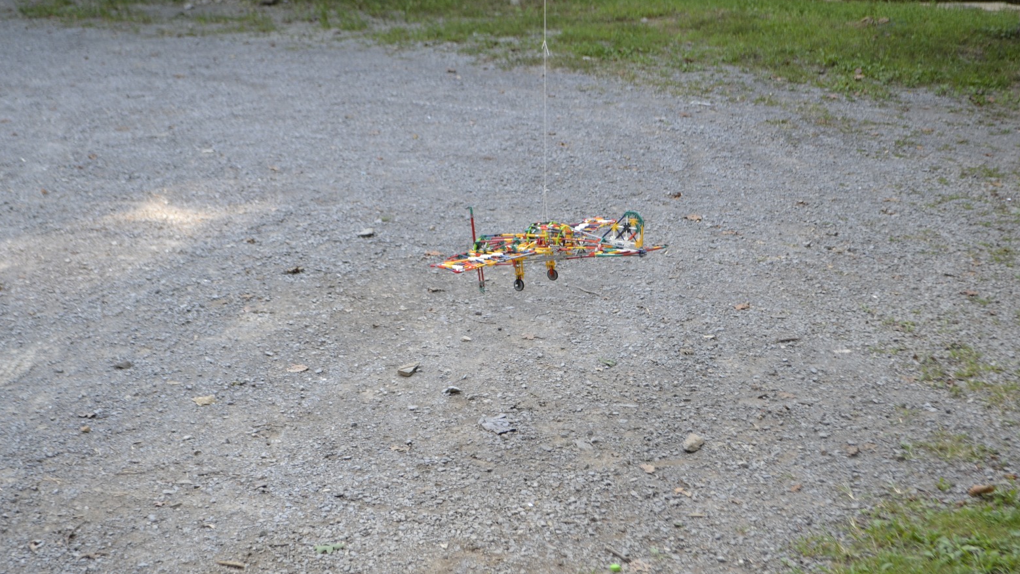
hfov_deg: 29.4
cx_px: 525
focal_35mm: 72
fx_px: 1947
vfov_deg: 16.8
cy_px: 273
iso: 400
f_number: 5.3
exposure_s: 1/100
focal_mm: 44
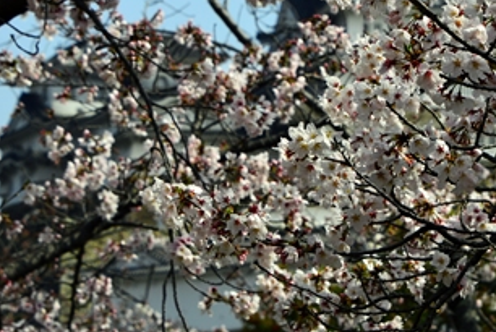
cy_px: -23
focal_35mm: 235
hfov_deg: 8.7
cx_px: 506
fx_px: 3242
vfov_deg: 5.8
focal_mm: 90
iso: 400
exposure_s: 1/640
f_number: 13
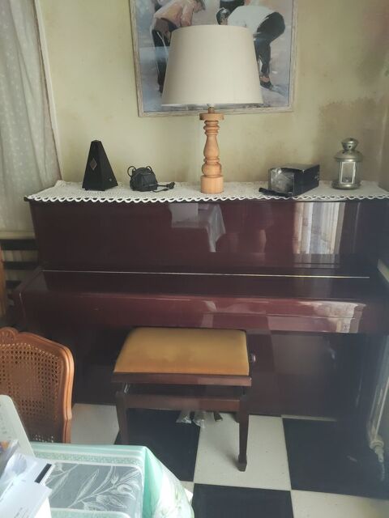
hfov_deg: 54.9
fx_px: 375
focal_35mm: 25
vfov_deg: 69.4
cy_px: 259
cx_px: 194
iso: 475
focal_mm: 4.15
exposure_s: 1/20
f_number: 1.8
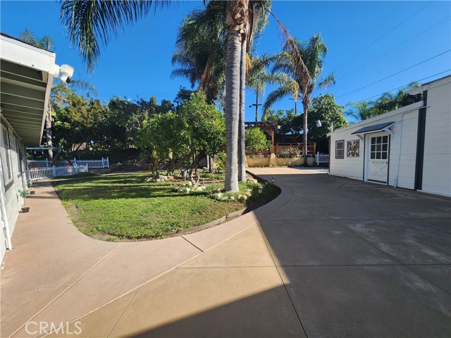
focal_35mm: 13
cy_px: 169
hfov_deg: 106.2
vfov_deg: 89.9
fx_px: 169
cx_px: 226
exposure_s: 1/1361
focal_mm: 2.2
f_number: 2.2
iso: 50
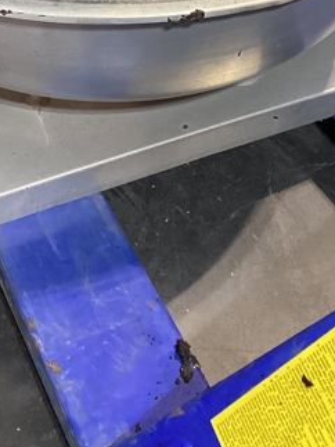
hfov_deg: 18.9
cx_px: 125
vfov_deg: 22.7
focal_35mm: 78
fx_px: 1007
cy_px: -110
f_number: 2.4
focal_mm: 3.3
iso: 400
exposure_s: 1/60
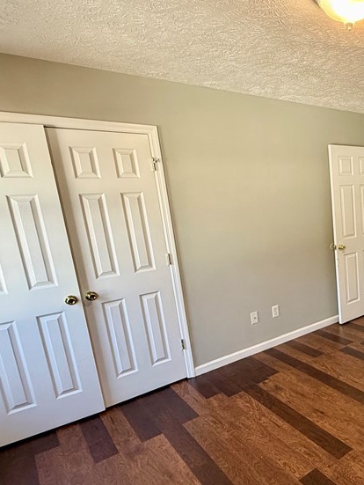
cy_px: 268
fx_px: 364
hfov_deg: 45.1
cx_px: 363
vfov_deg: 67.1
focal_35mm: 26
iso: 200
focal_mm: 2.22
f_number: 2.2
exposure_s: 1/60
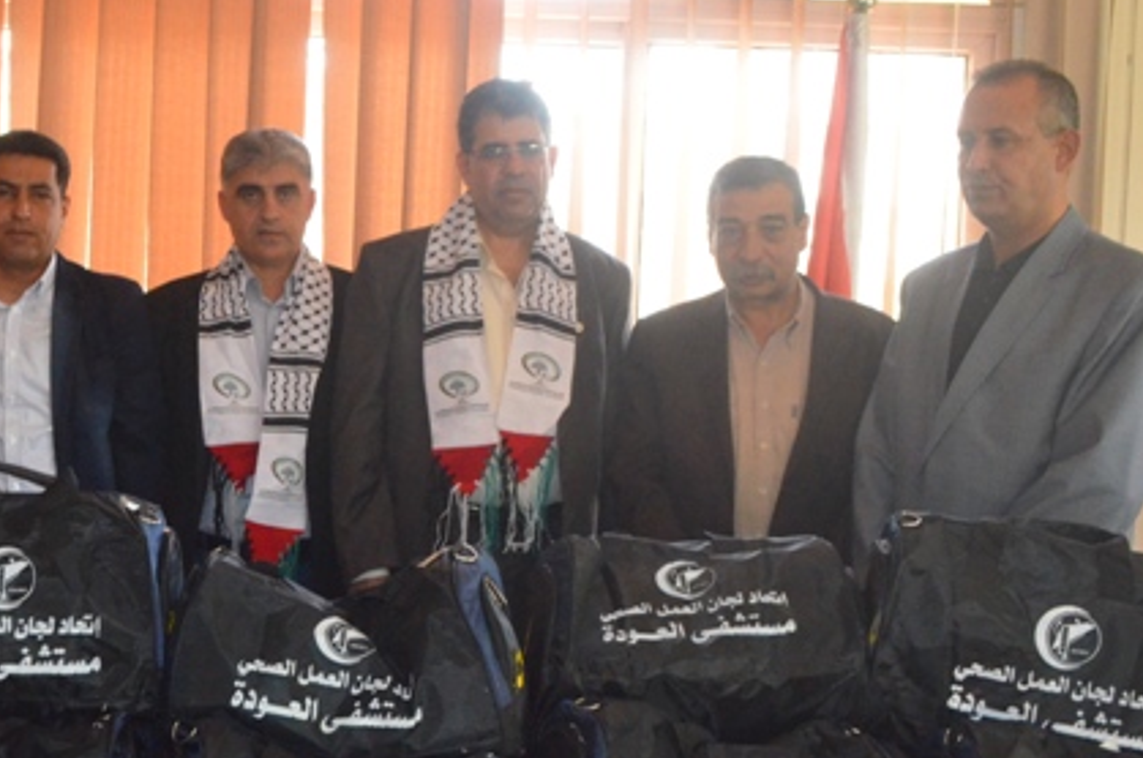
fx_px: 1744
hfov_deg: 35.5
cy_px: 376
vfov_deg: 24.5
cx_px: 289
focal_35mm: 55
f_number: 8
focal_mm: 24
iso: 5000
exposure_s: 1/60
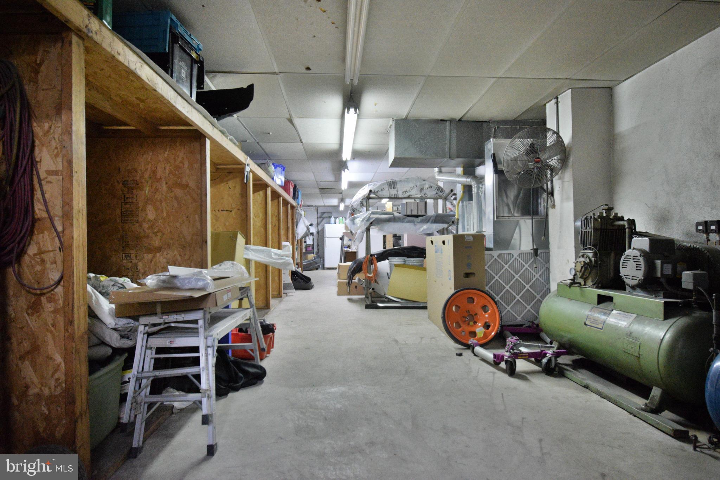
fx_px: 420
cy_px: 240
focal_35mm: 21
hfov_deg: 81.2
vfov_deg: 59.5
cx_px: 360
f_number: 6.3
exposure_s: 1/160
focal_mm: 14
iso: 8000
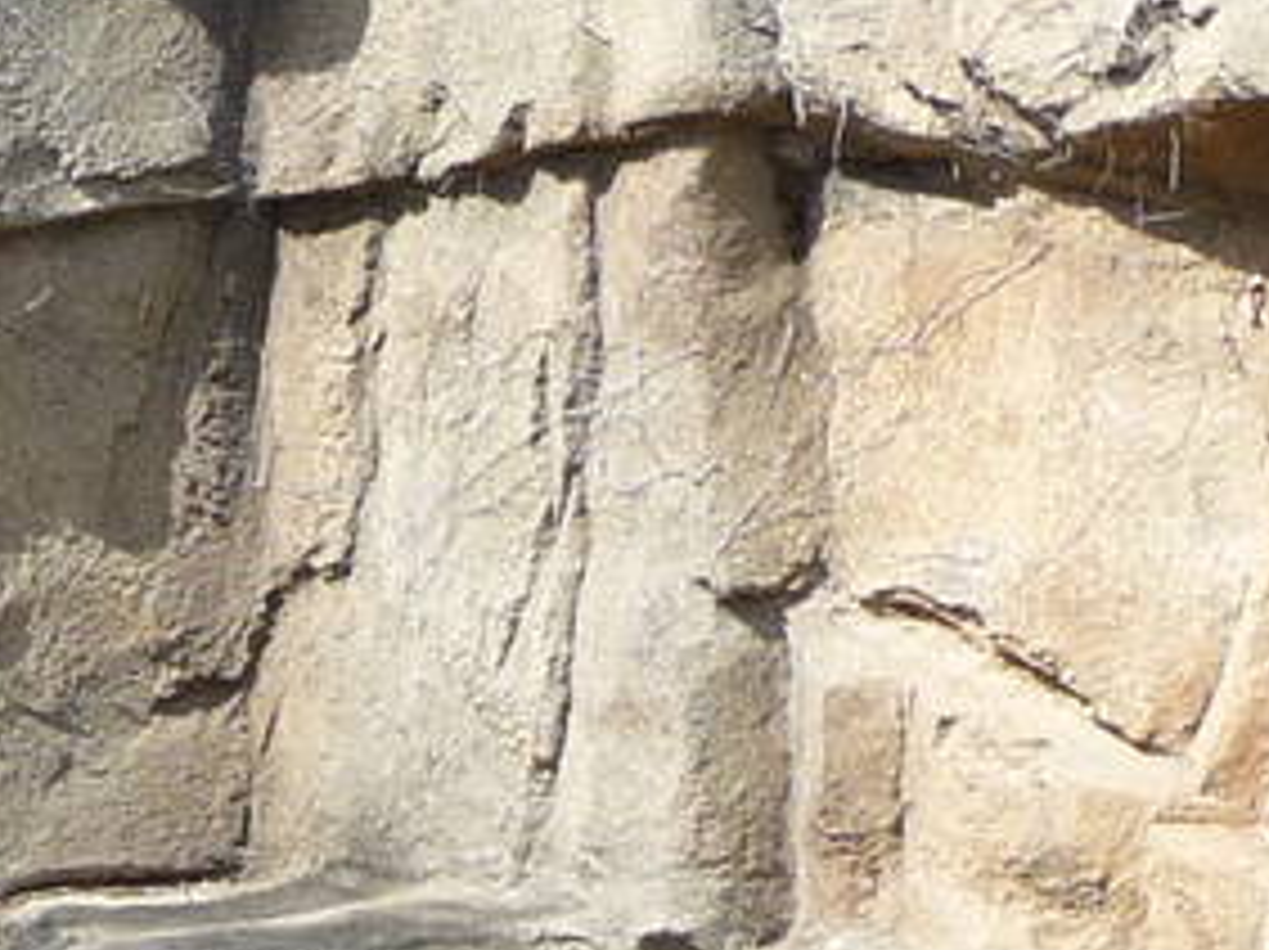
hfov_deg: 9.7
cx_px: -1084
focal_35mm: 193
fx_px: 7069
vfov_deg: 7.6
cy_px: 1130
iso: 100
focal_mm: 5.6
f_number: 3.6
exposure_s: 1/320
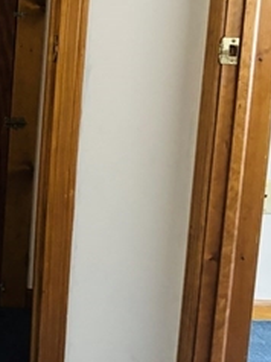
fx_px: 878
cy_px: 140
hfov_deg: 16.7
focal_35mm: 84
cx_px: -67
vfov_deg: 23.3
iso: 640
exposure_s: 1/30
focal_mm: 5.96
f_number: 1.6
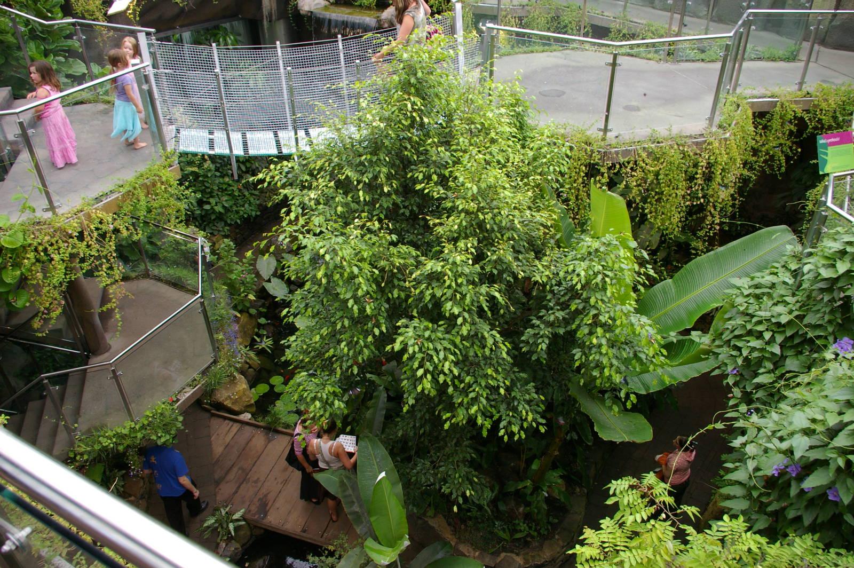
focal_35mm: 27
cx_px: 427
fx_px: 640
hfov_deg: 67.4
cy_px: 284
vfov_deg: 47.9
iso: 400
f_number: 8
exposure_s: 1/60
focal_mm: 18
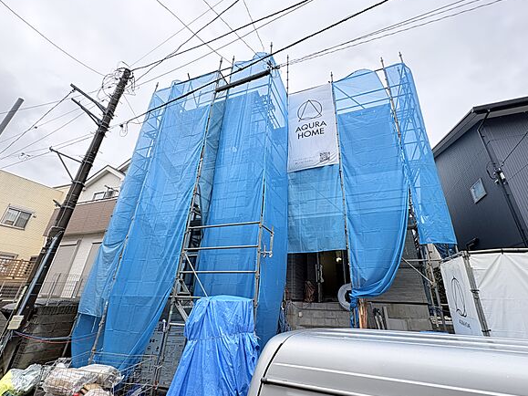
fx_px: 229
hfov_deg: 98.1
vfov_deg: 81.7
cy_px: 198
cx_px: 279
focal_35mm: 15
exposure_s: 1/522
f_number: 2.2
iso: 40
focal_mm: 2.22
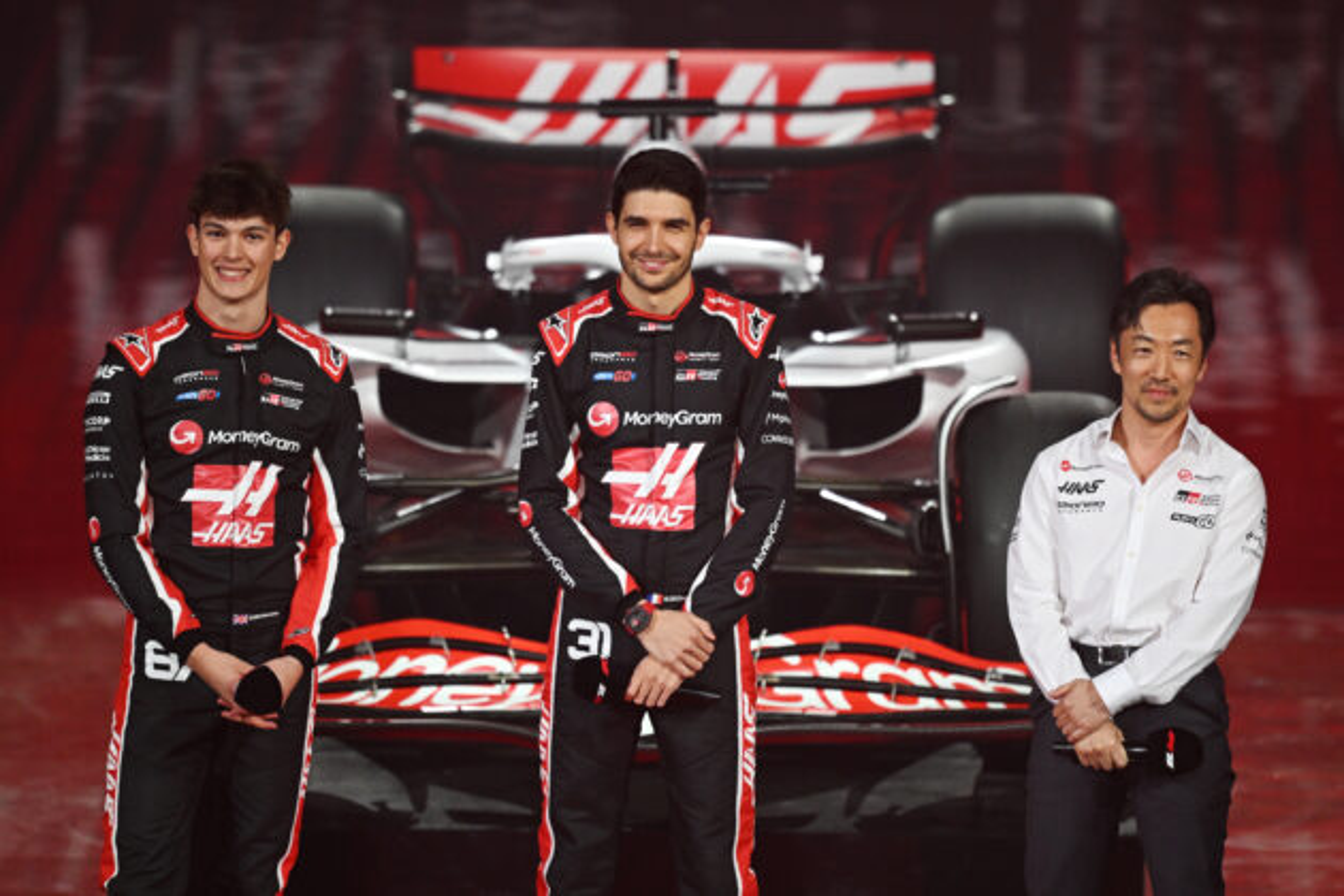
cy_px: 448
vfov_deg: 2.3
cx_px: 672
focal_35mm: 600
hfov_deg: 3.4
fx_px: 22398
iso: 2000
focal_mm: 400
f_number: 2.8
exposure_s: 1/800
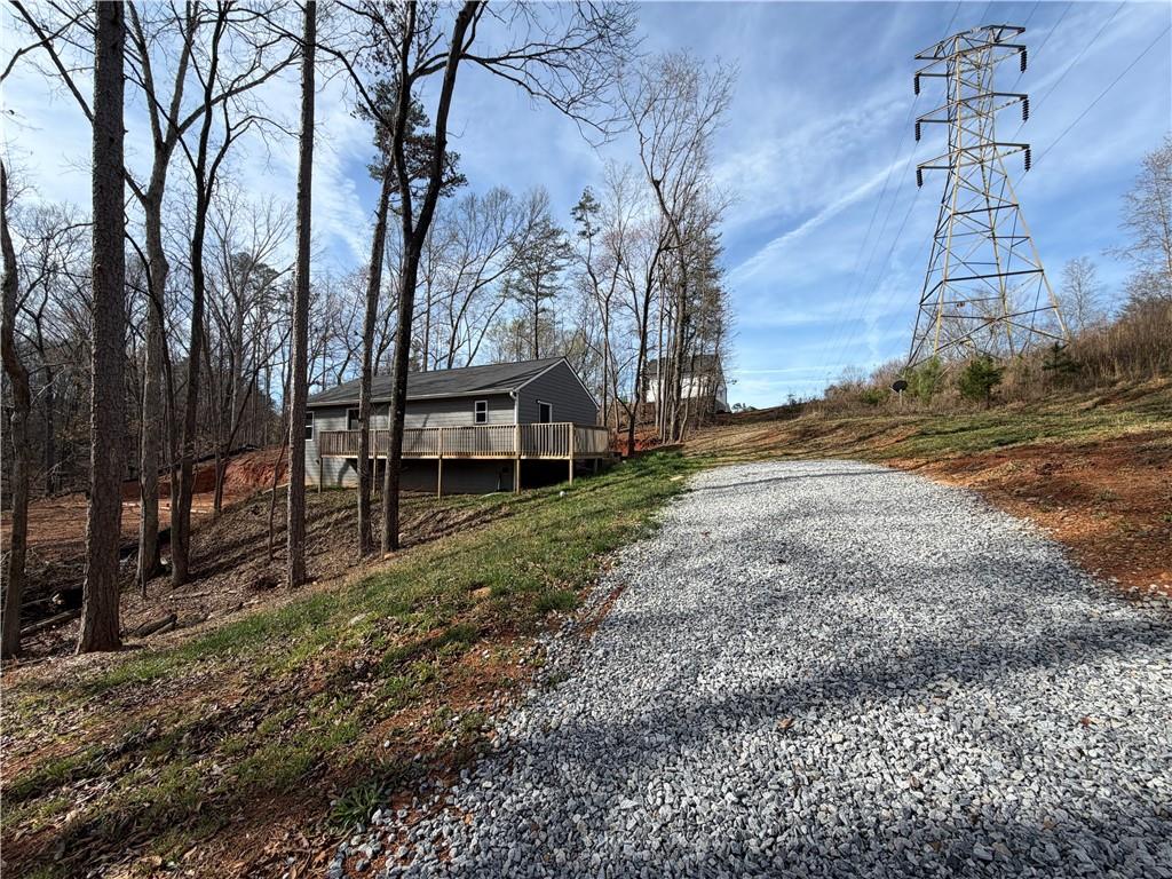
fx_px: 474
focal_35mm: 14
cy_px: 440
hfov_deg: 102.1
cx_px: 586
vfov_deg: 85.7
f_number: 2.2
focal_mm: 2.22
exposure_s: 1/770
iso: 25
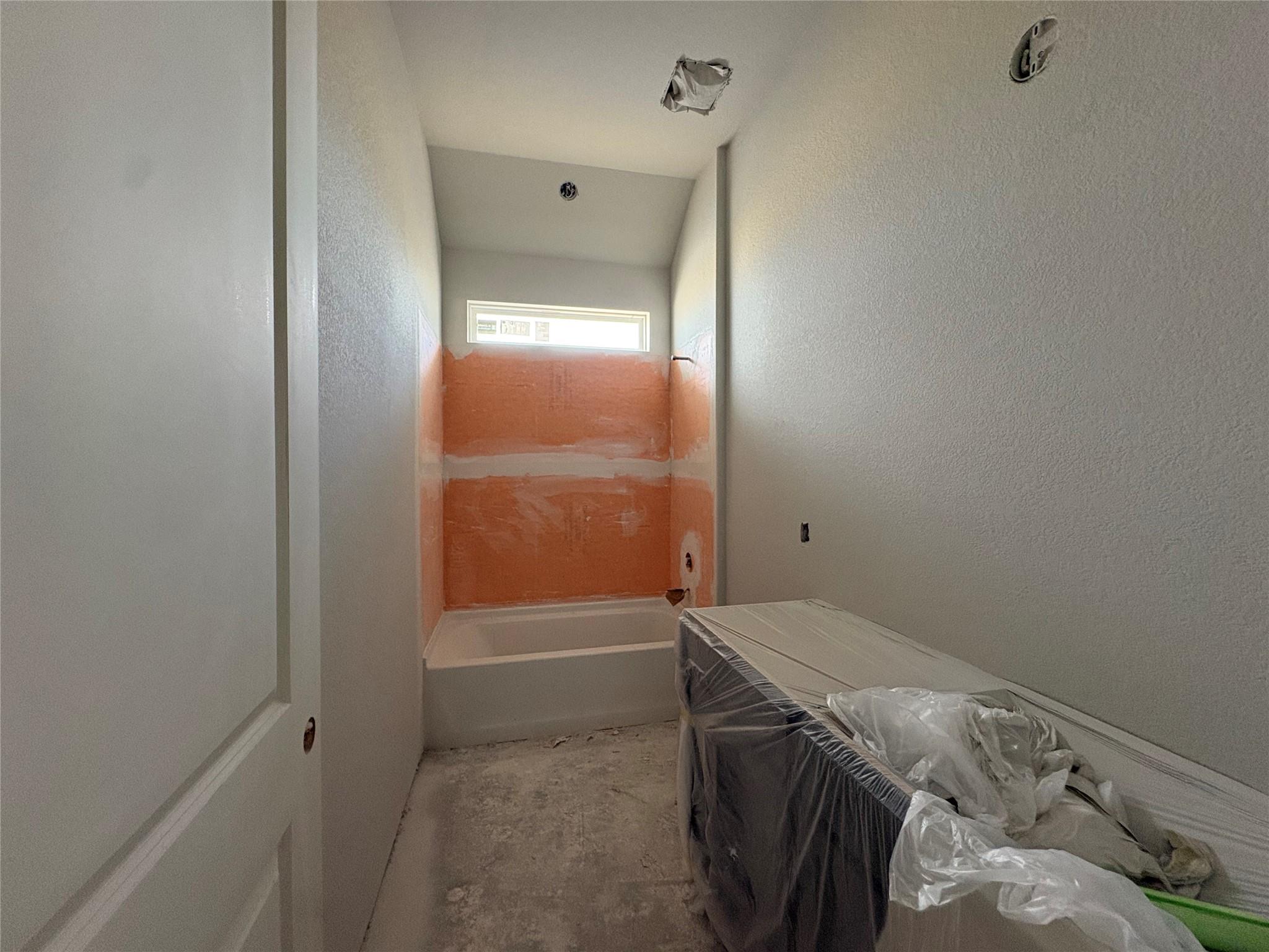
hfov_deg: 102.1
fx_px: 513
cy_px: 476
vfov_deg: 85.7
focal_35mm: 14
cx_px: 634
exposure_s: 1/60
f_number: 2.2
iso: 320
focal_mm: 2.22
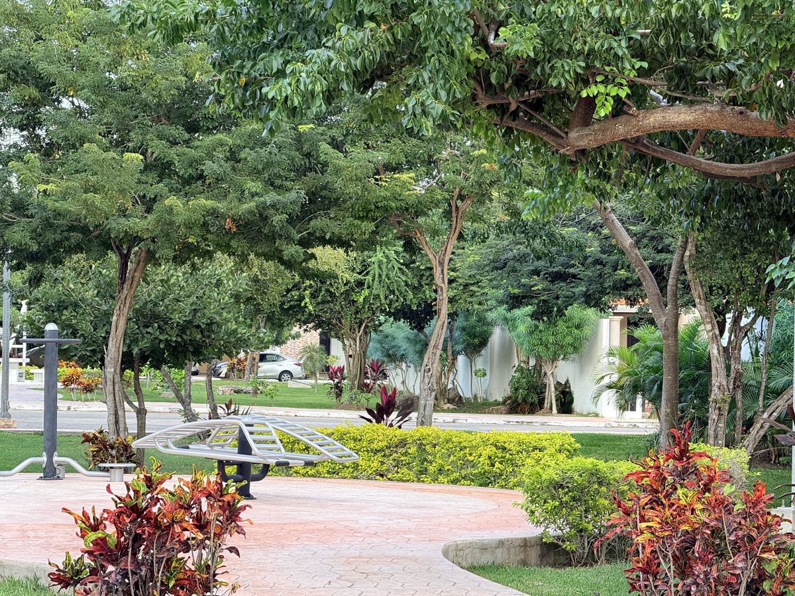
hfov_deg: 16.4
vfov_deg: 12.3
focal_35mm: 120
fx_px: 2756
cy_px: 298
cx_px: 398
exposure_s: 1/119
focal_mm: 15.66
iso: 64
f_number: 2.8
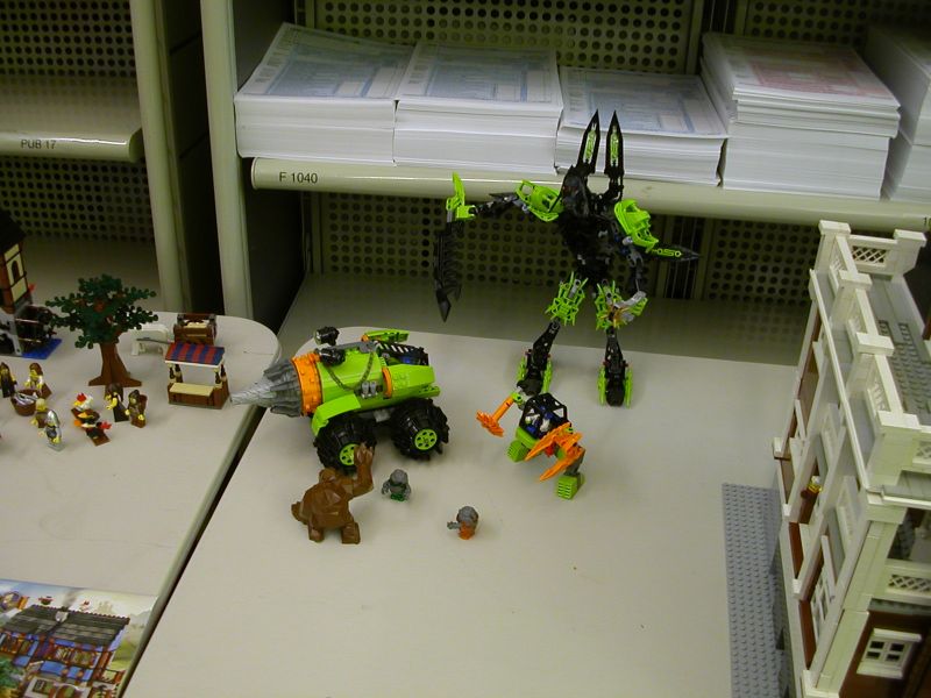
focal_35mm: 37
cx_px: 466
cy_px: 349
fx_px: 995
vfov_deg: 38.7
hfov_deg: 50.1
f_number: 2.7
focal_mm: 5.6
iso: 100
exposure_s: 1/19.1
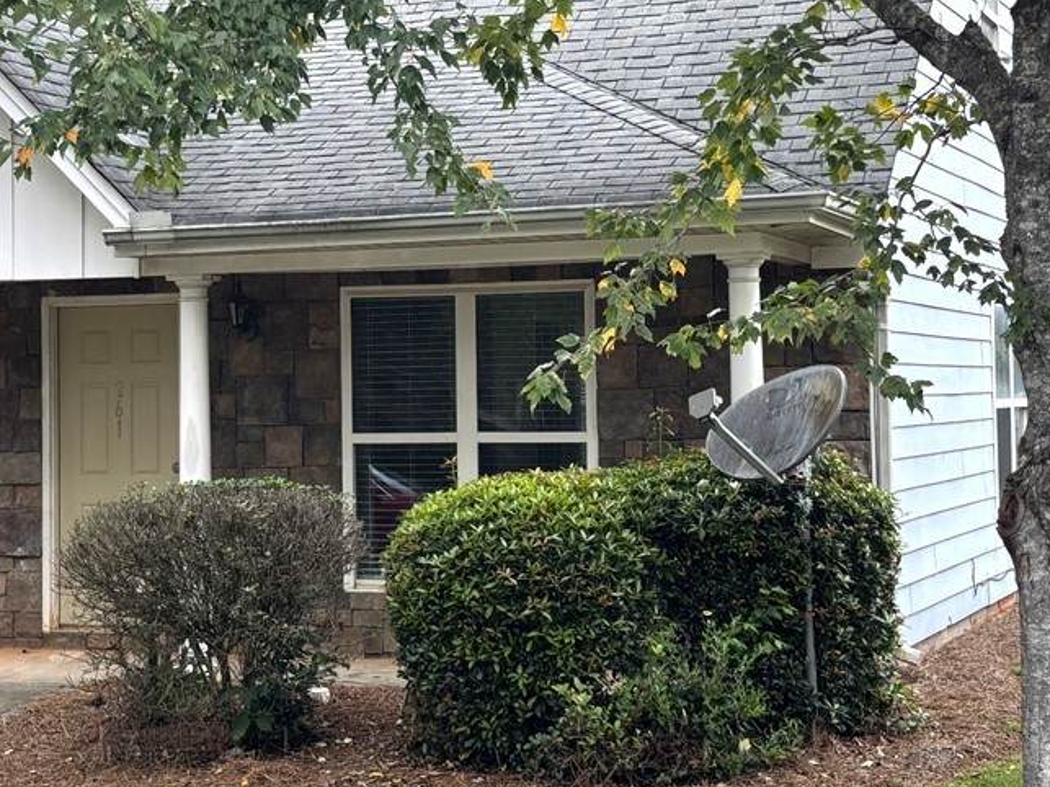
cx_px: 431
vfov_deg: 18.9
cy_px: 284
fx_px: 2366
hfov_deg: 25.0
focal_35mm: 78
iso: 50
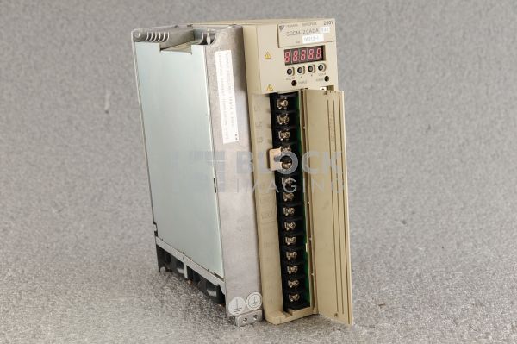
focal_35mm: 50
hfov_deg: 39.6
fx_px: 717
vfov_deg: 26.9
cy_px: 172
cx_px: 258
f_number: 9
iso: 1600
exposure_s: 1/125
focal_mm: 50
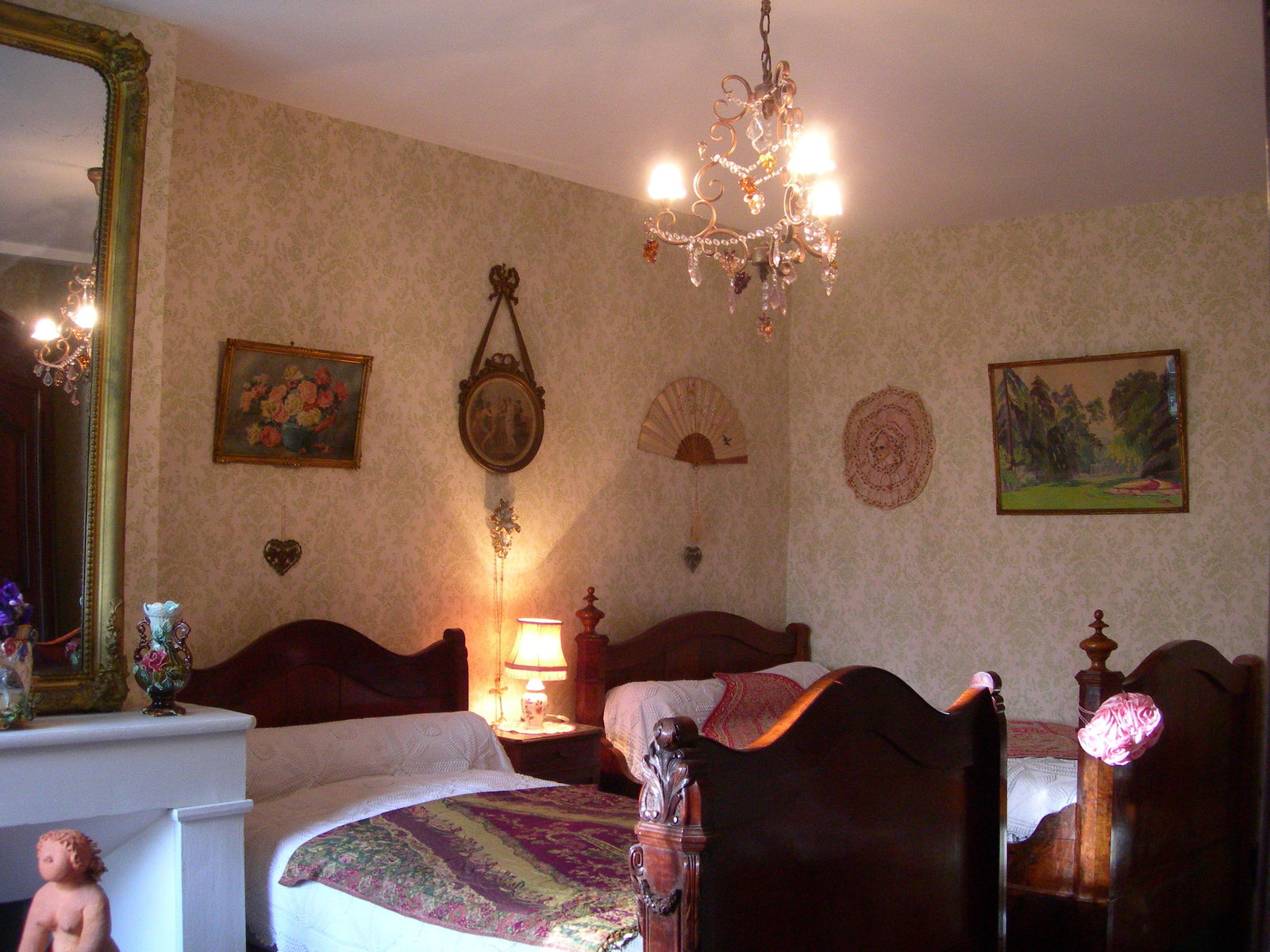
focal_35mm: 38
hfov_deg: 49.0
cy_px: 476
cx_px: 635
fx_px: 1394
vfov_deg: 37.7
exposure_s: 1/52.2
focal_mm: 7.8
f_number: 2.8
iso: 400
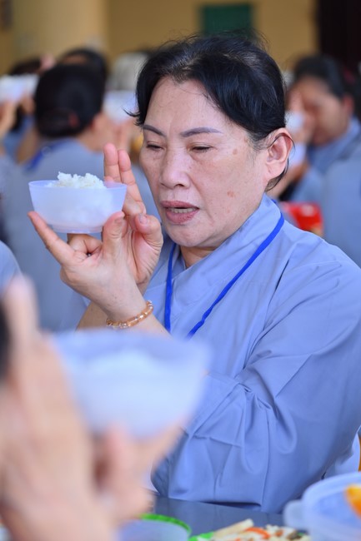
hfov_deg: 11.4
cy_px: 270
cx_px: 180
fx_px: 1806
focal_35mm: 120
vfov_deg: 17.1
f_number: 4.5
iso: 160
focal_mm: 120
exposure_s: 1/60
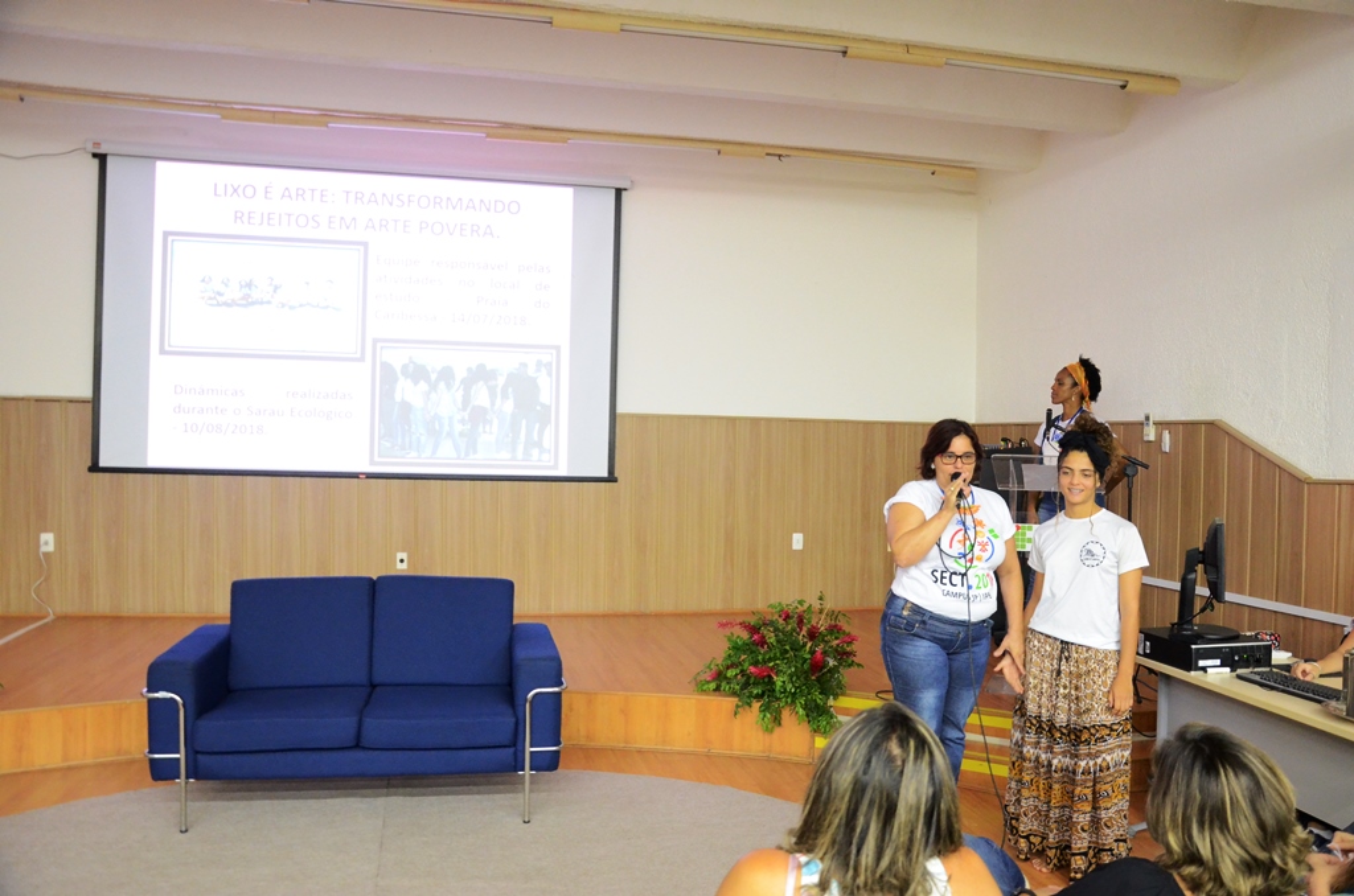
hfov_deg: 67.5
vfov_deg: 47.7
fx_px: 1013
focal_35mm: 27
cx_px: 677
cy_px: 448
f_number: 3.5
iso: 3200
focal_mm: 18
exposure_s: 1/15
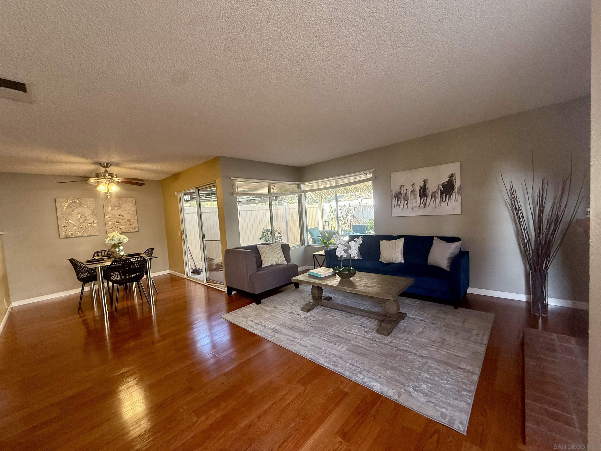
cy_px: 226
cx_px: 300
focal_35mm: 14
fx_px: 243
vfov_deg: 85.7
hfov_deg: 102.1
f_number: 2.2
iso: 160
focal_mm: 2.22
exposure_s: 1/99
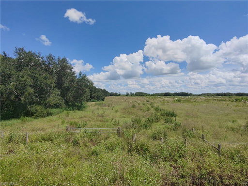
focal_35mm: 17
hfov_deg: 91.0
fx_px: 122
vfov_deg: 74.7
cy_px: 93
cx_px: 124
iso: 100
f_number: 2.8
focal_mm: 17
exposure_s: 1/1909
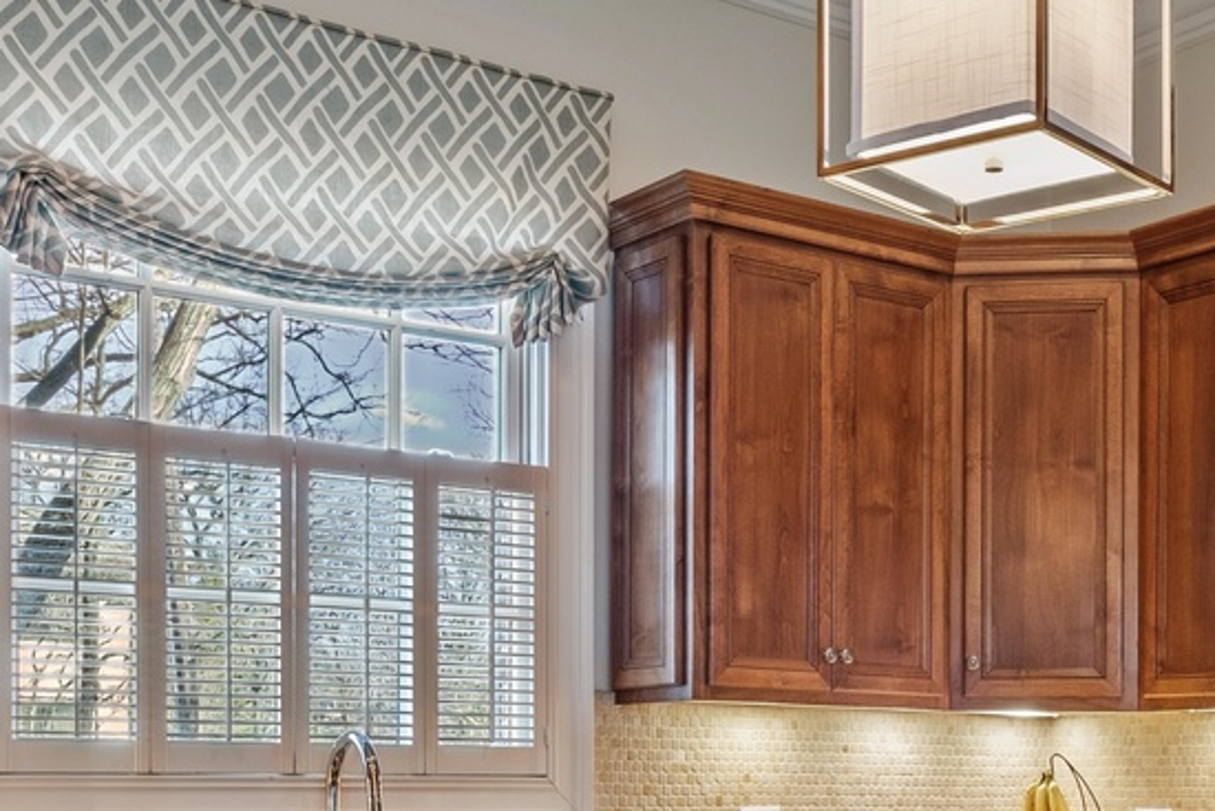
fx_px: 1688
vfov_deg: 26.2
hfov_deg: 38.9
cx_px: 865
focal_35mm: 50
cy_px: 718
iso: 200
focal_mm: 11.5
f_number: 10
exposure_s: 1
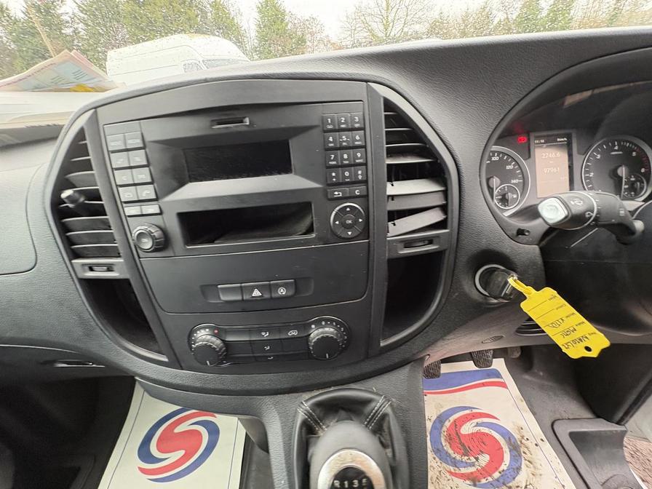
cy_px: 244
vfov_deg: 85.7
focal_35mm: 14
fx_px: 264
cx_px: 326
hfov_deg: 102.1
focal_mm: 2.22
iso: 400
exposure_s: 1/60
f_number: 2.2
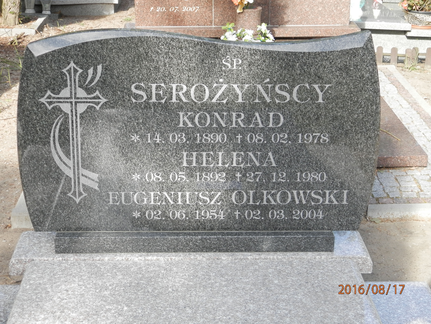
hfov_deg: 28.6
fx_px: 847
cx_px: 216
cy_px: 162
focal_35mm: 68
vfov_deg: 21.6
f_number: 4
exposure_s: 1/125
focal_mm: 12.2
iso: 100
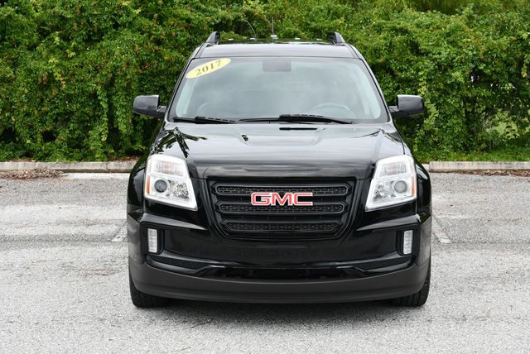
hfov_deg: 26.6
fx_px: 1120
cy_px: 177
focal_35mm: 76
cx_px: 265
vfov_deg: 18.0
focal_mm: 38
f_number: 8
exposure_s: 1/250
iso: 160
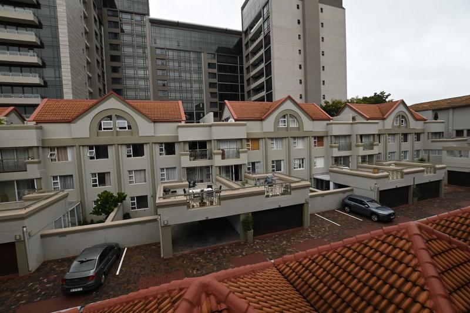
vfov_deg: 77.3
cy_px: 156
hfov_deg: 100.4
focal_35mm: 15
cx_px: 235
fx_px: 196
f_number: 6.3
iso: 100
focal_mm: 10
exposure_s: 1/160
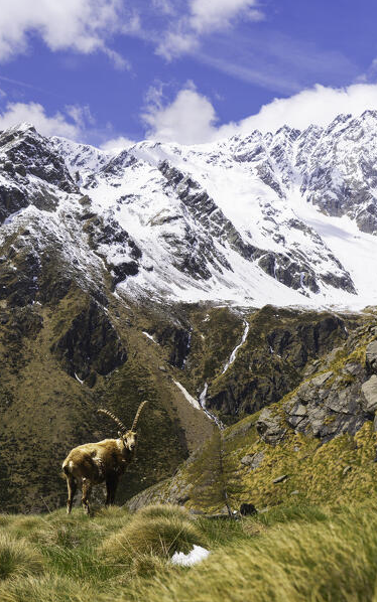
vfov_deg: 44.4
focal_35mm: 45
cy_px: 301
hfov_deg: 28.6
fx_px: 739
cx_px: 186
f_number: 8
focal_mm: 44
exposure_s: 1/200
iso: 100
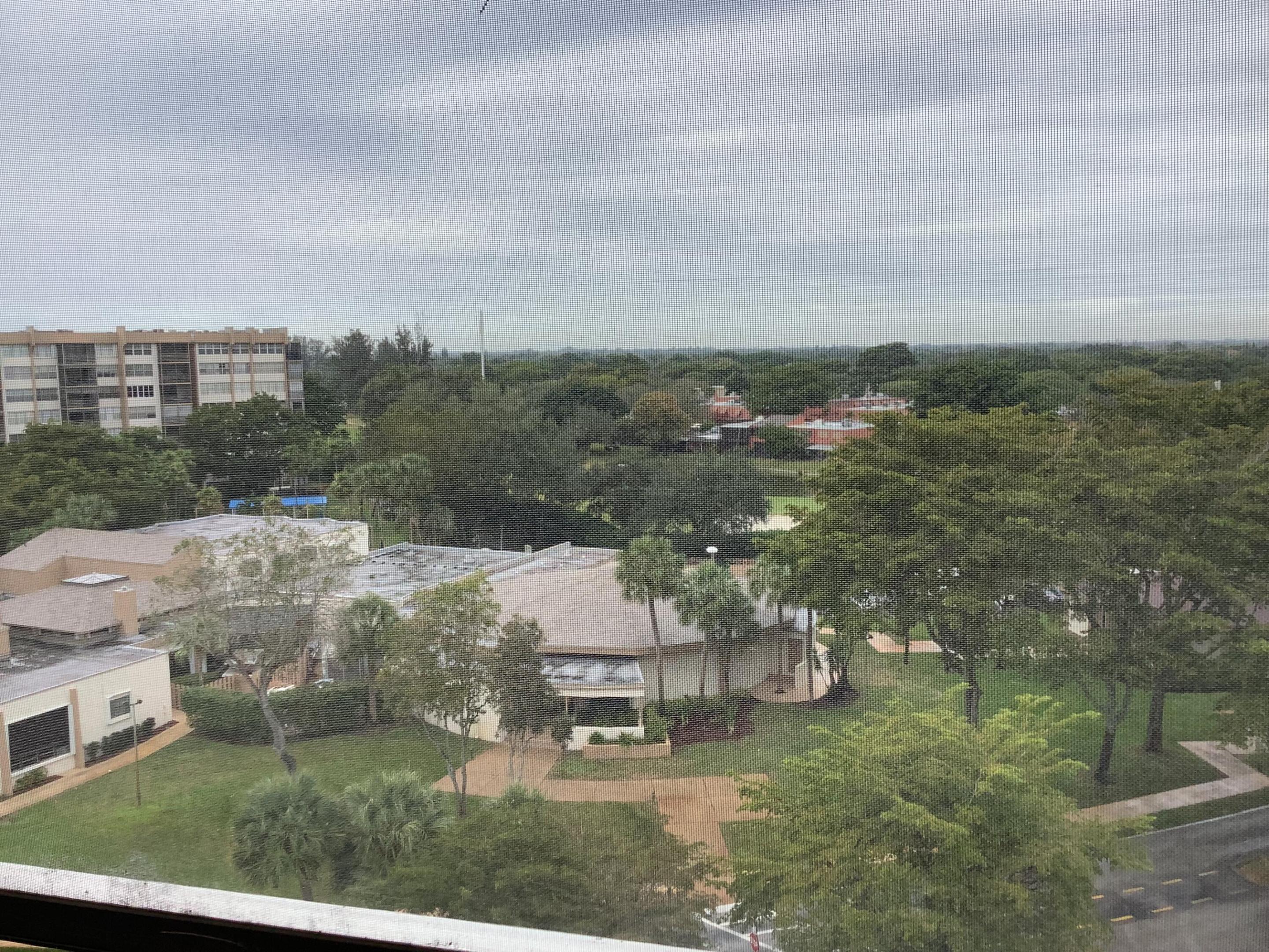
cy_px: 476
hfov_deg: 58.4
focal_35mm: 31
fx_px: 1136
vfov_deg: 45.4
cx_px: 634
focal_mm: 3.3
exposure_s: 1/386
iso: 25
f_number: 2.4
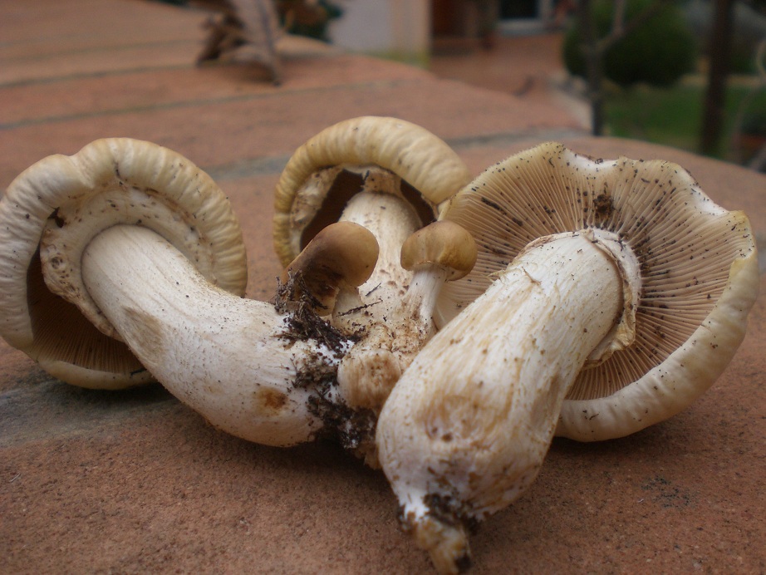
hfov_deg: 49.0
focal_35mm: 38
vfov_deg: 37.7
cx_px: 383
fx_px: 841
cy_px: 288
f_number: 3.1
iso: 100
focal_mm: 6.3
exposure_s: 1/125
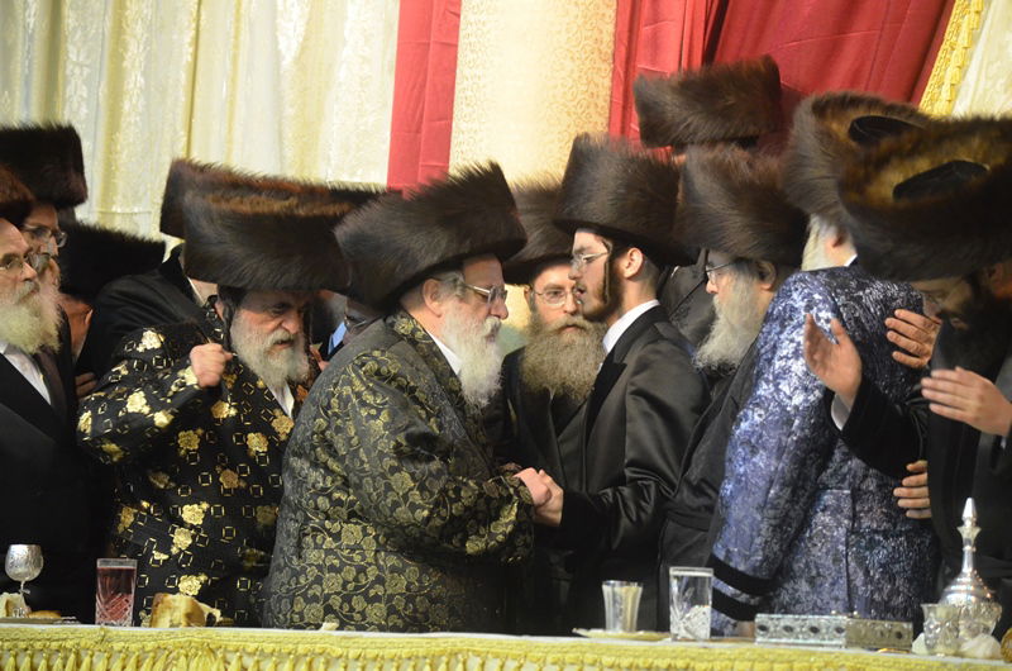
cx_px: 506
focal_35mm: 188
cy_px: 336
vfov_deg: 7.3
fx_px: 5260
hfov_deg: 11.0
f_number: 4.8
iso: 3200
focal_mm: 125
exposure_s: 1/100
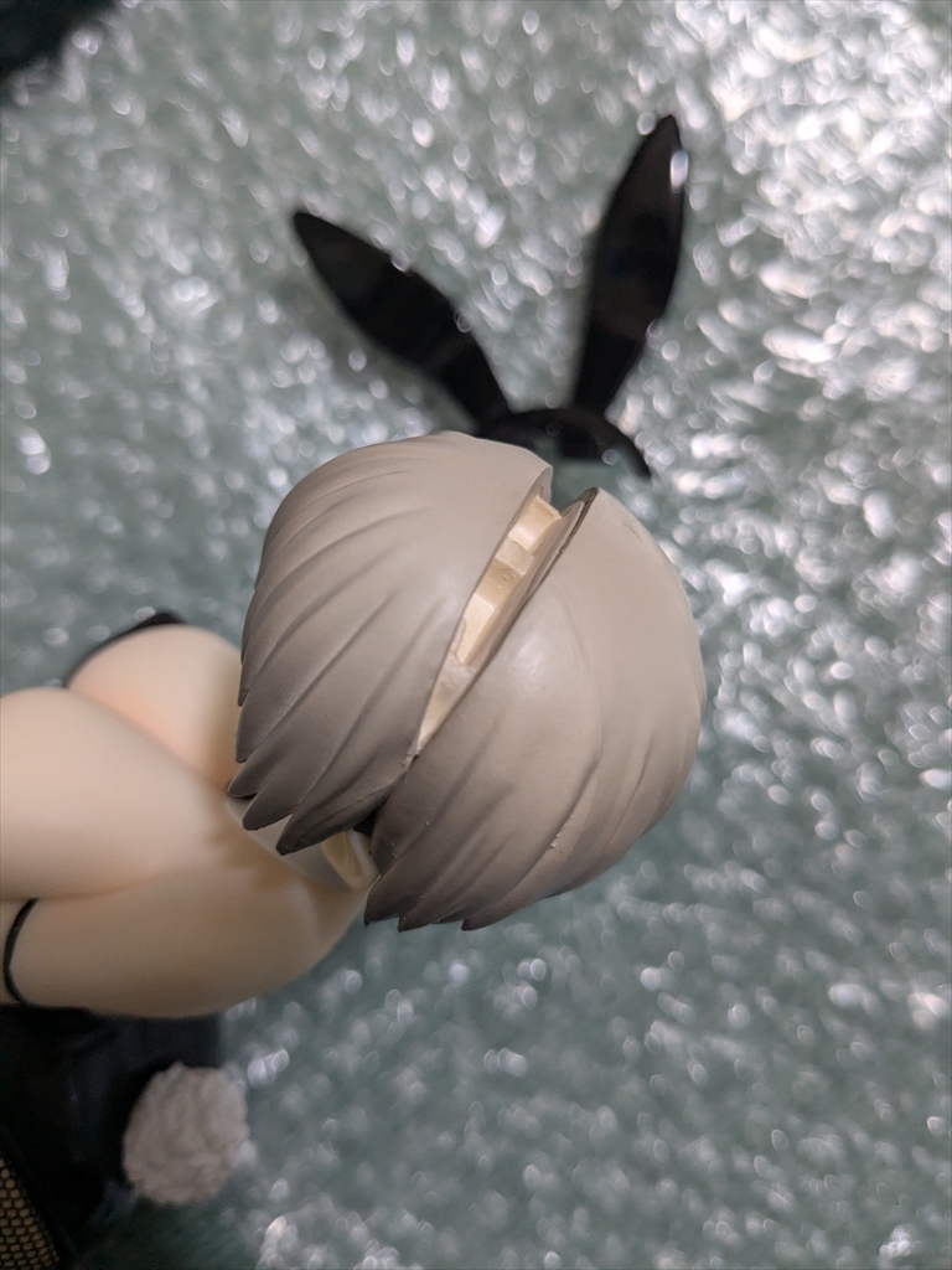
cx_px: 476
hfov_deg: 51.4
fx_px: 990
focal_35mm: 27
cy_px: 635
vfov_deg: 65.3
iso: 262
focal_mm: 4.38
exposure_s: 1/120
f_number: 1.73
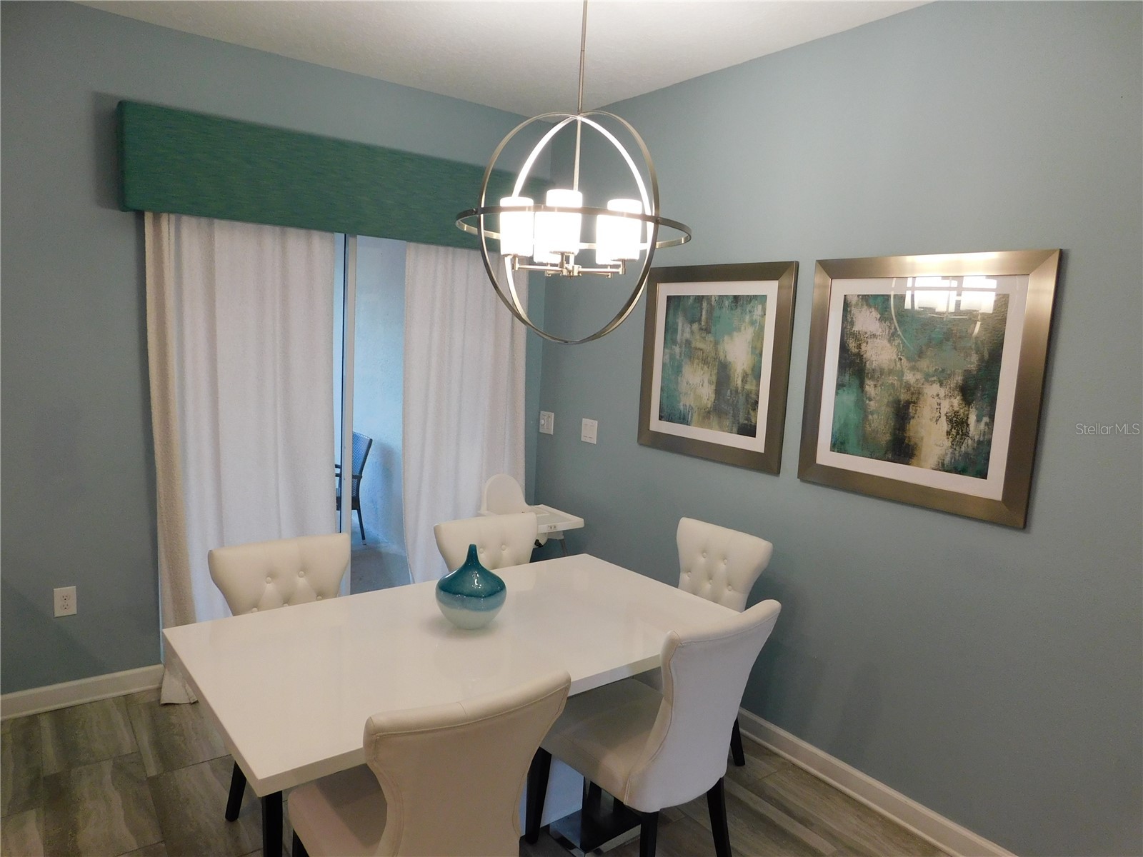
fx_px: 759
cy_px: 428
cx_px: 572
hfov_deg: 73.9
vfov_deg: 58.9
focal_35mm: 23
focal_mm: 4
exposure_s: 1/30
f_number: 3
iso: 220
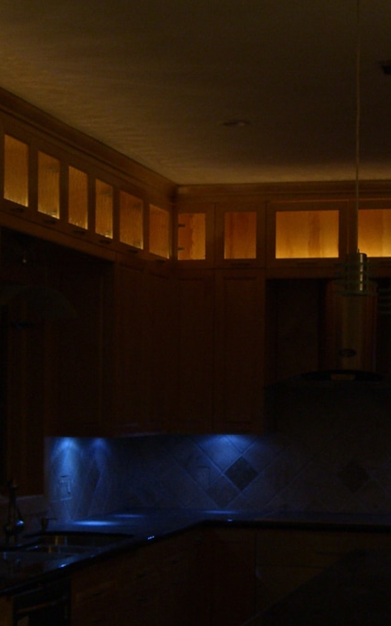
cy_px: 454
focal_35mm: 78
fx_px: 1330
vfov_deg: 26.2
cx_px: 251
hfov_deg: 16.7
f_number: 2.8
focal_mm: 7.9
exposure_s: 1/8
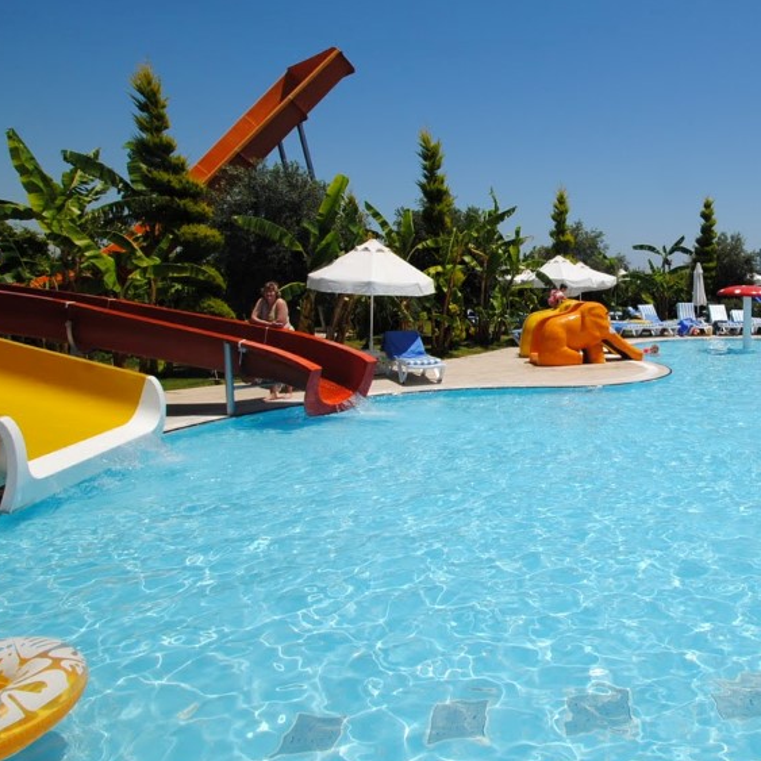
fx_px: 647
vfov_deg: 60.8
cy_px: 342
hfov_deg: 54.9
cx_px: 649
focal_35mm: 26
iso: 100
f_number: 9
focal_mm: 10
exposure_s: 1/320
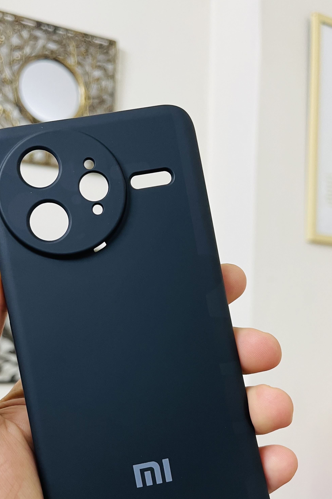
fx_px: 512
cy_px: 311
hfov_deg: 35.8
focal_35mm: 37
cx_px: 129
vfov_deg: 51.4
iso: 125
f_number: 1.6
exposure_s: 1/50
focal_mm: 5.1
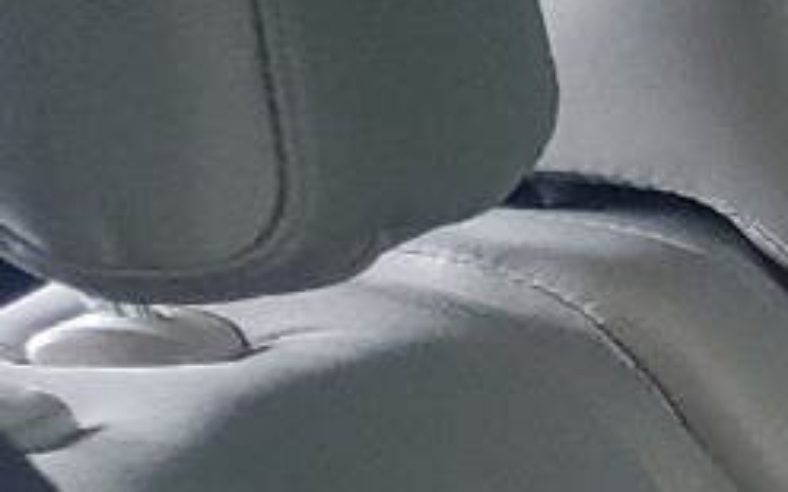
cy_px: 1079
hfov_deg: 9.5
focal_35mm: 178
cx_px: 2288
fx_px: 3823
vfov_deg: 7.0
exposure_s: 1/60.2
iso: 114
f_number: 1.5
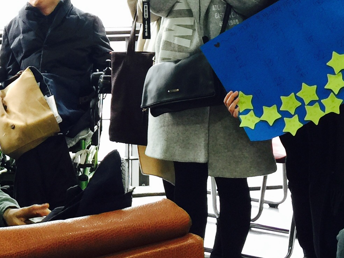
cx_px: -11
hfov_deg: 19.7
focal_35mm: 96
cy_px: -7
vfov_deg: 15.1
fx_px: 954
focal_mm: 4.15
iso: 40
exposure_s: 1/15
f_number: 2.2
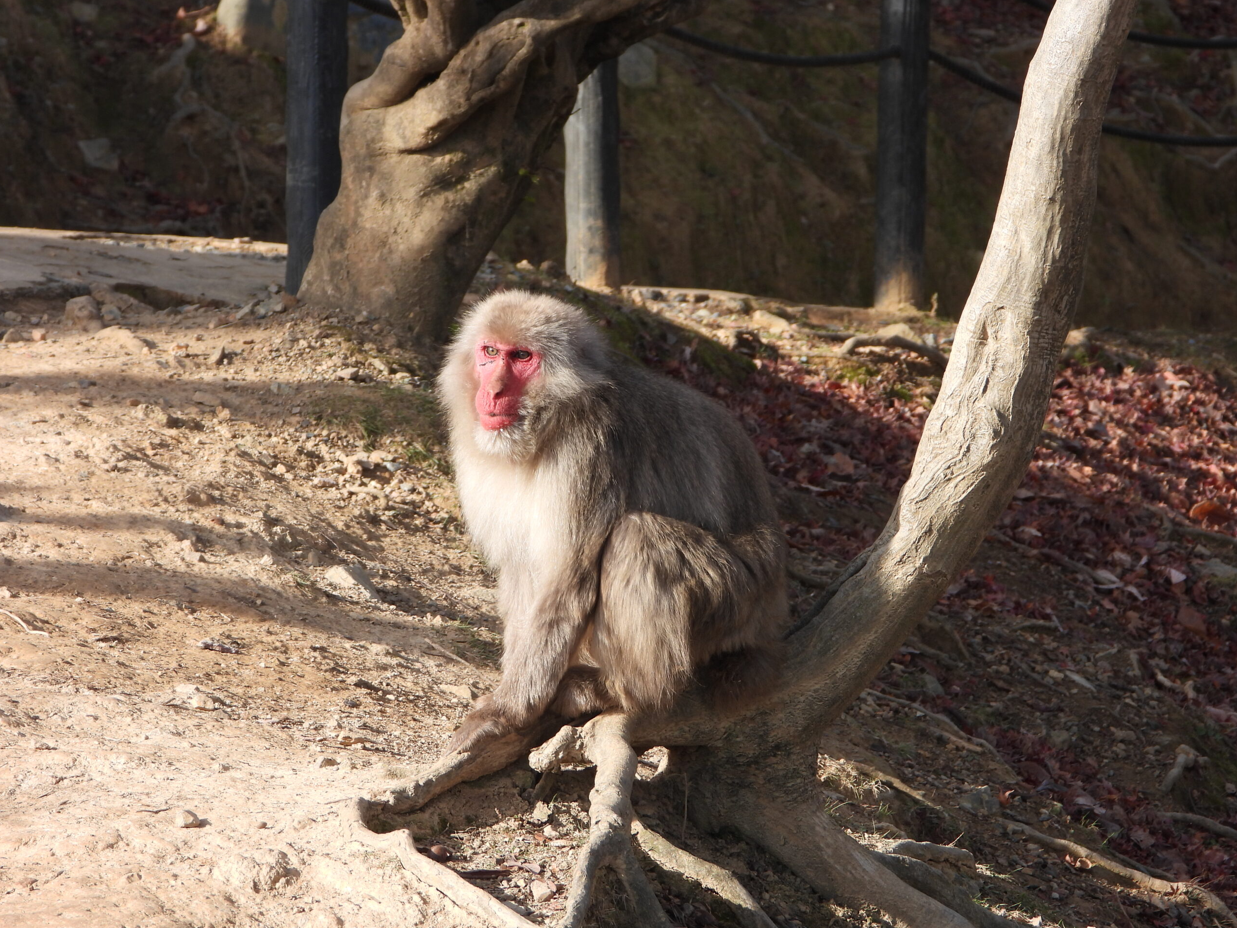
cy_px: 464
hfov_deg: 8.4
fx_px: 8434
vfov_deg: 6.3
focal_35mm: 236
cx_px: 618
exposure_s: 1/320
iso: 100
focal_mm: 42.2
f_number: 4.5
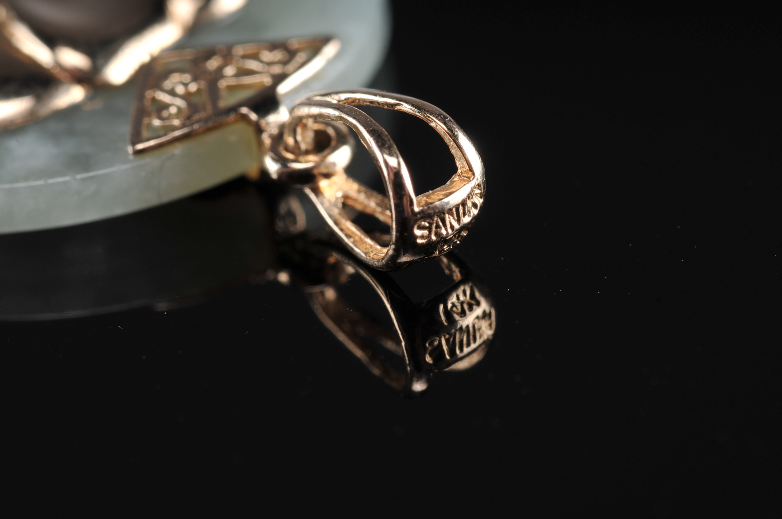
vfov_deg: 15.2
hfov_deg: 22.6
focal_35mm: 90
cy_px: 260
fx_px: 1953
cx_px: 391
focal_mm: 60
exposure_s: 1/250
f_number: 20
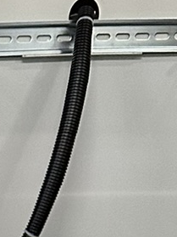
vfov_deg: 8.2
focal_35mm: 176
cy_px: 853
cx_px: -250
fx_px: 1201
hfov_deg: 7.8
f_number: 1.78
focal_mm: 6.86
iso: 320
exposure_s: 1/50
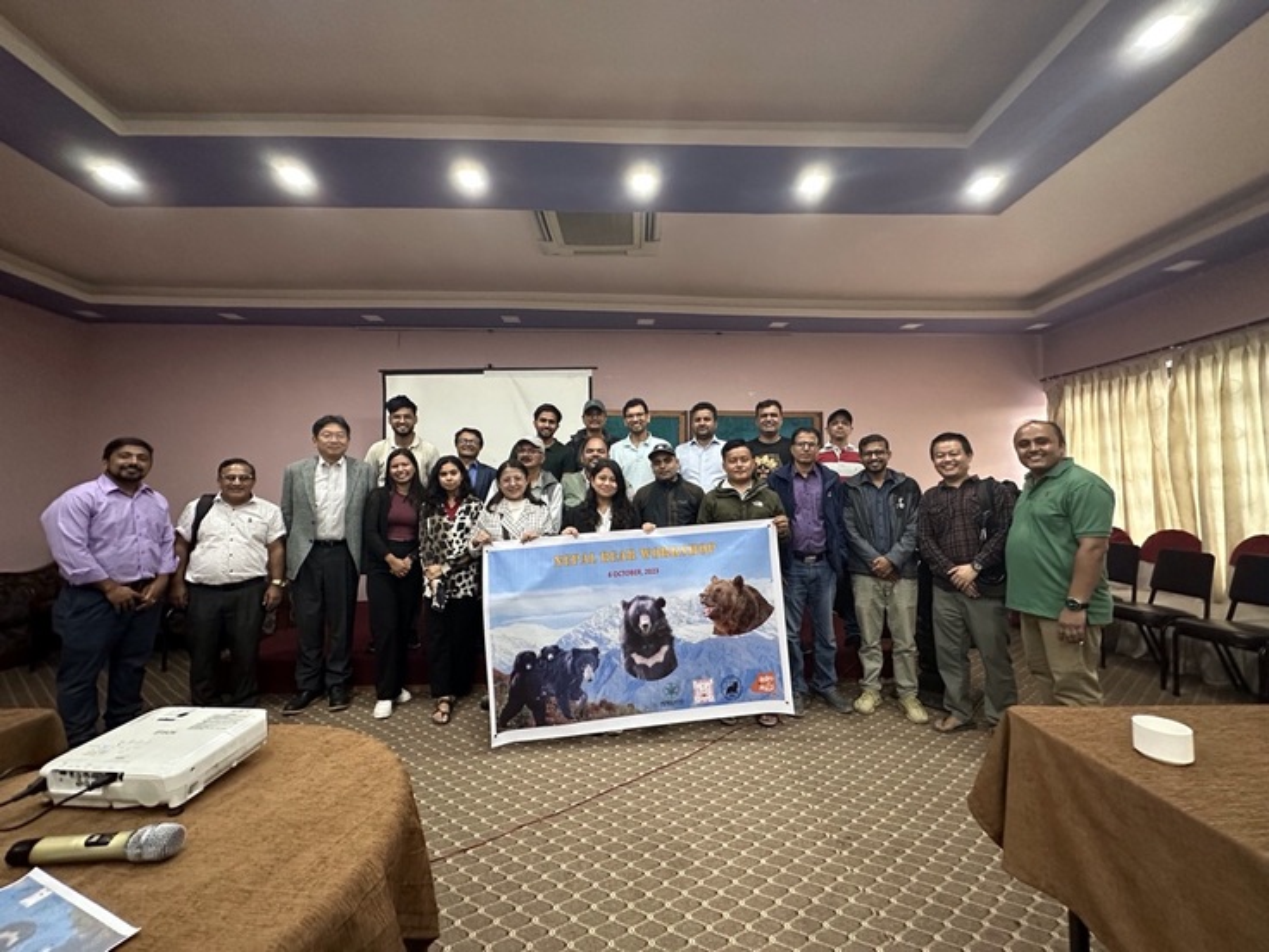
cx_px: 634
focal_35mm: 14
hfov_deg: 102.1
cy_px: 476
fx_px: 513
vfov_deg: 85.7
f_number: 2.2
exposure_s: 1/50
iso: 800
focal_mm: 2.22
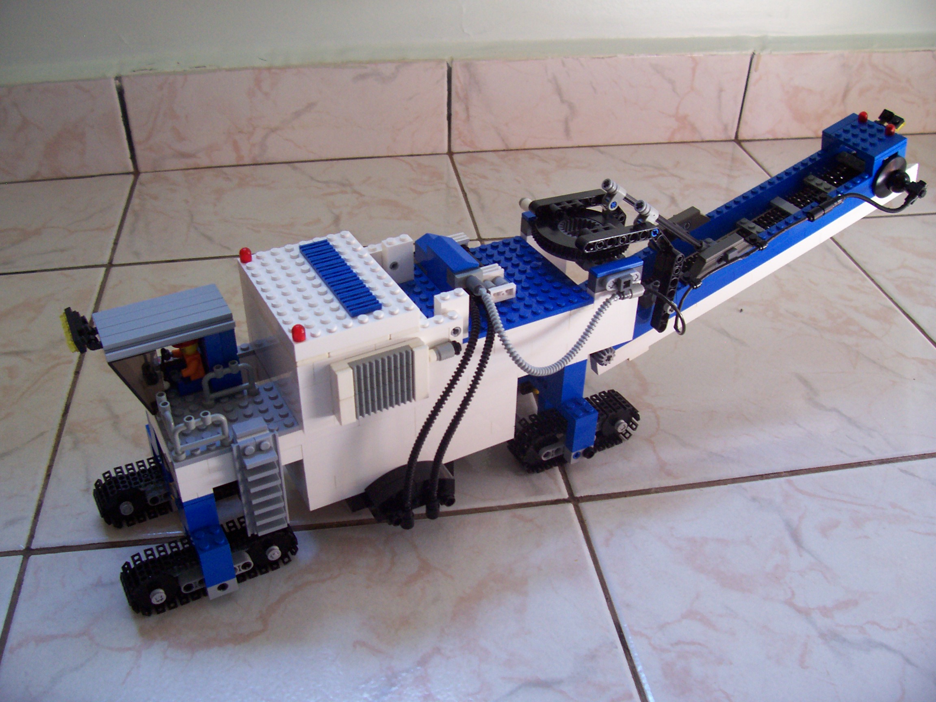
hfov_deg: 54.0
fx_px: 919
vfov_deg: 41.8
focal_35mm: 34
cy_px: 351
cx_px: 468
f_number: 2.7
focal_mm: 5.6
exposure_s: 1/32
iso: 122
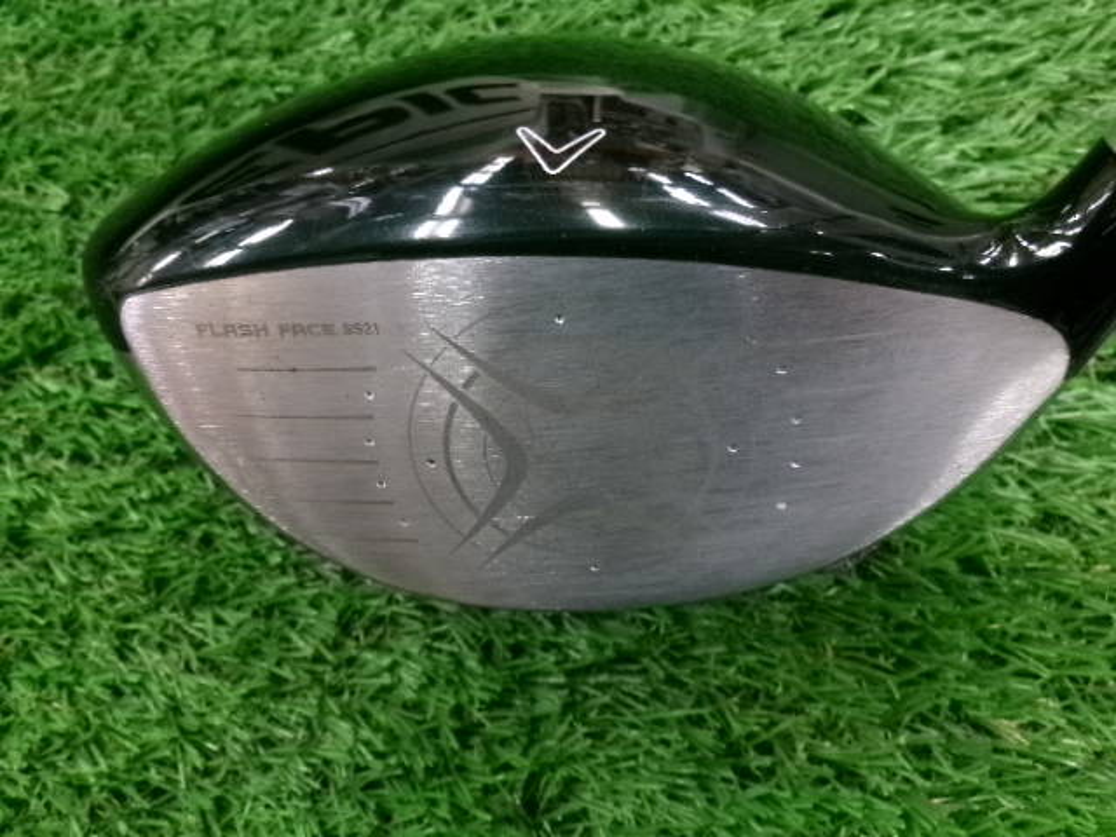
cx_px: 558
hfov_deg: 63.4
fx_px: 903
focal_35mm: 28
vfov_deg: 49.7
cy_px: 418
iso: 800
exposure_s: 1/34
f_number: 3.9
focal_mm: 5.1
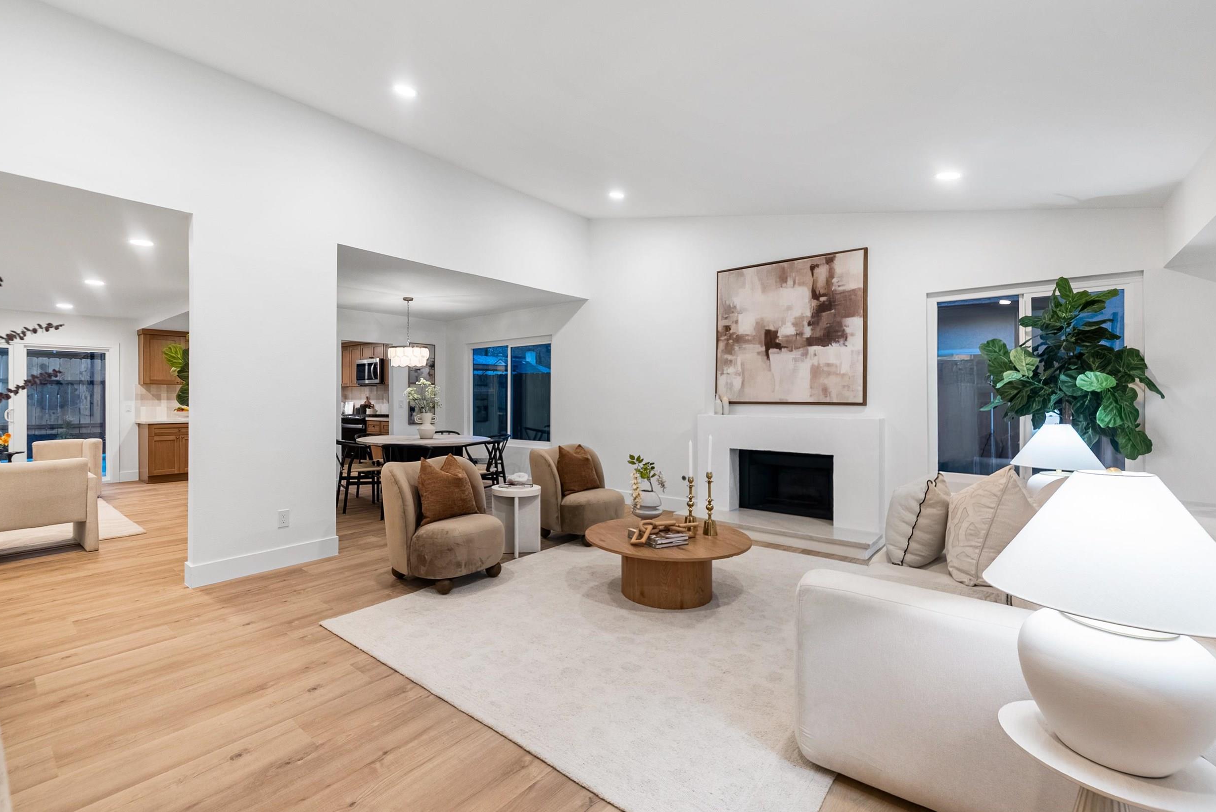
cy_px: 420
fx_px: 507
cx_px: 549
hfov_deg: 100.1
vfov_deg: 77.4
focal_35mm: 15
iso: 250
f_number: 6.3
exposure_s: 1/60
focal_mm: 12
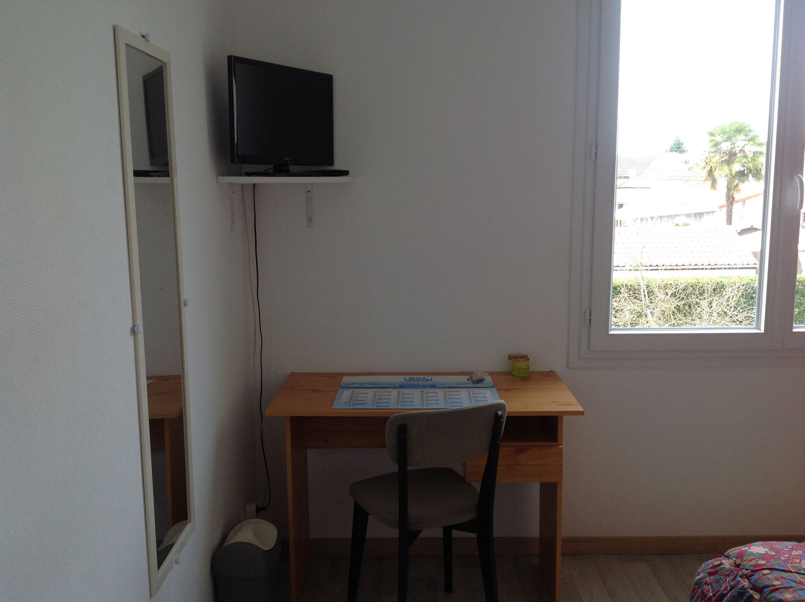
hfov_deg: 52.7
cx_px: 402
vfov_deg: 40.6
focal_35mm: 35
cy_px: 301
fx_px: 813
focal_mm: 4.28
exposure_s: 1/120
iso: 80
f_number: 2.4
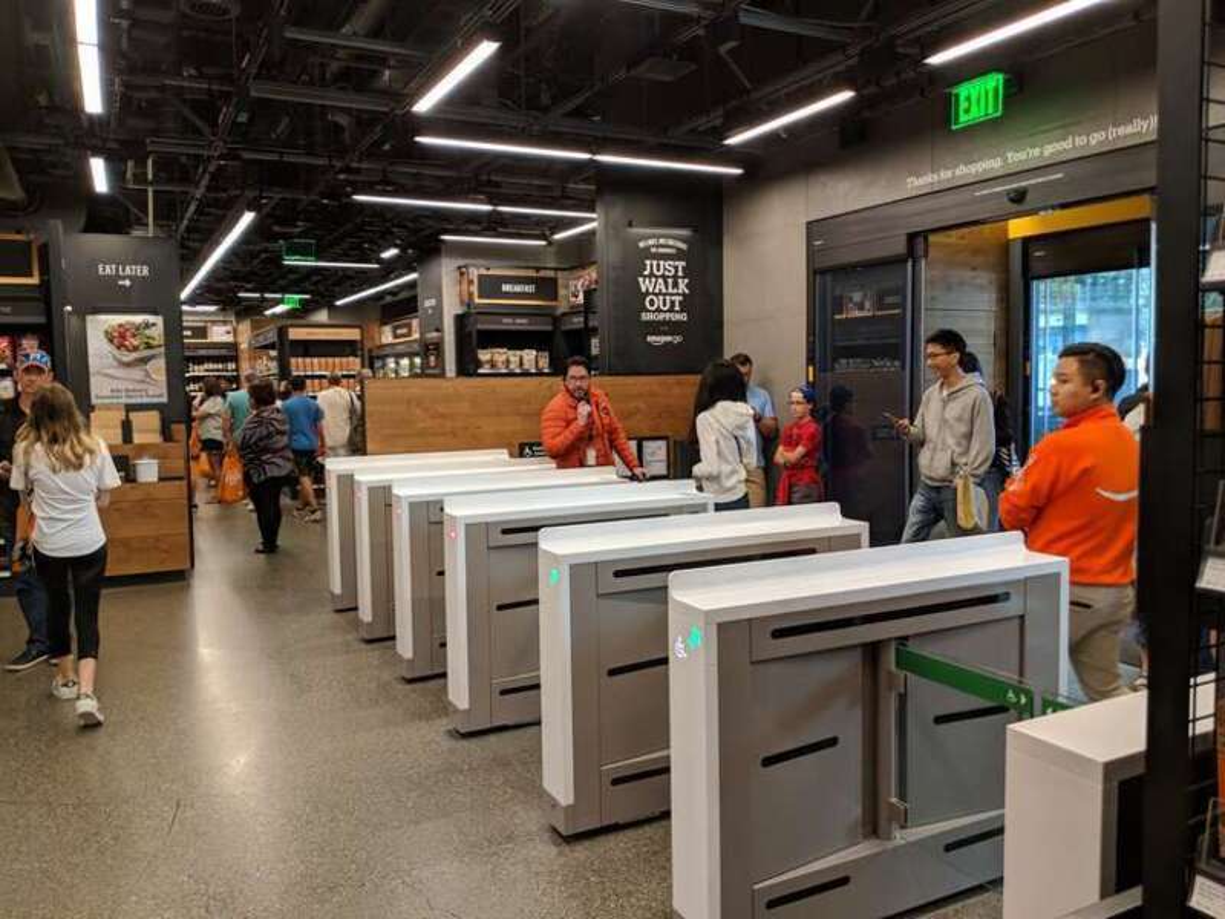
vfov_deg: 51.4
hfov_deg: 65.3
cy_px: 460
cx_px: 612
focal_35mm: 27
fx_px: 955
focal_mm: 4.44
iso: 83
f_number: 1.8
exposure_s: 1/120
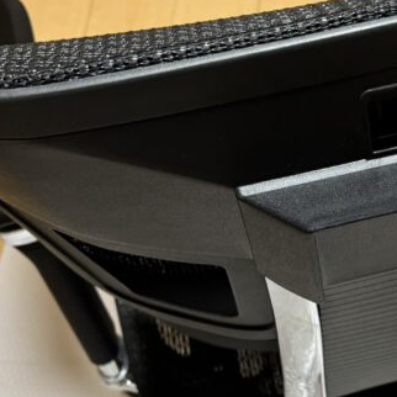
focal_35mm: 73
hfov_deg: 22.9
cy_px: 250
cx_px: 383
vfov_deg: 23.6
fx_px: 947
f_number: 1.6
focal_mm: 5.96
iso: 160
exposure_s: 1/60
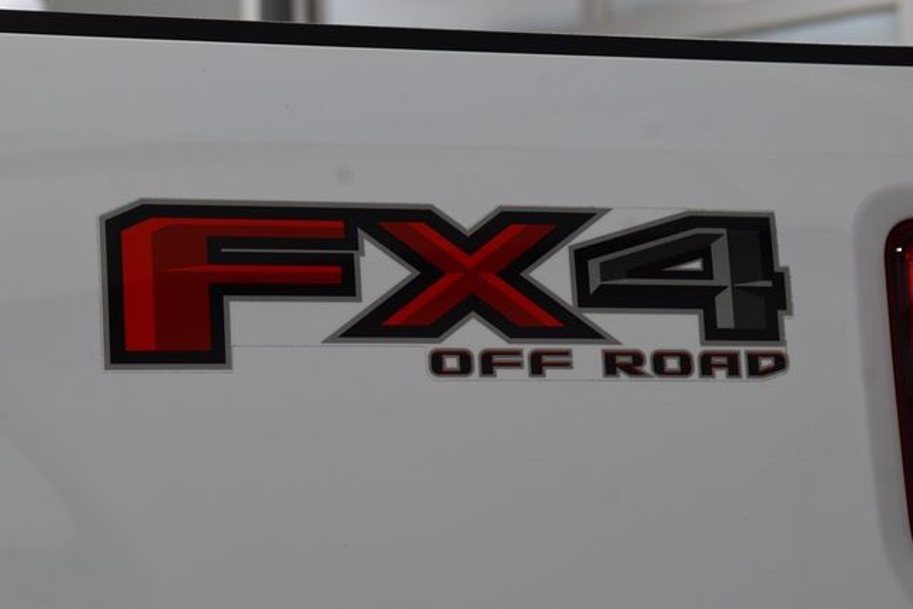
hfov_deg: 19.5
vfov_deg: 13.0
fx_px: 2663
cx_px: 456
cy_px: 304
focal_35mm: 105
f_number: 7.1
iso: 560
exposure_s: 1/30
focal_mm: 70
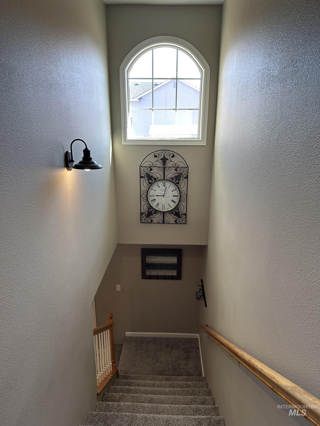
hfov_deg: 56.8
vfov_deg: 71.6
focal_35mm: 24
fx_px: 296
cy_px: 213
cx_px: 160
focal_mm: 6.86
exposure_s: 1/120
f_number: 1.78
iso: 200
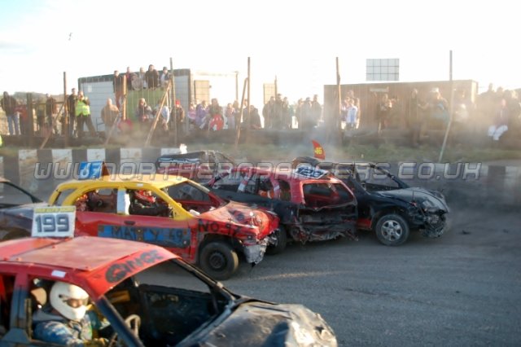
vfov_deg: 34.2
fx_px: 564
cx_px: 260
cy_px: 174
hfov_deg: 49.6
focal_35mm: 39
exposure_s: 1/500
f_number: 4.2
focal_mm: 26
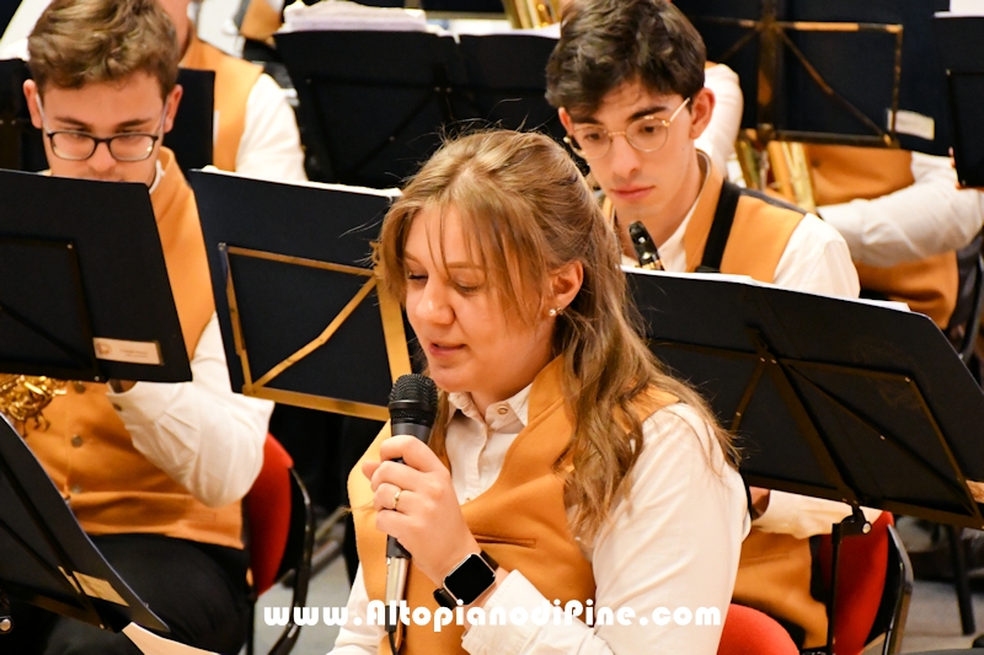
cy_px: 328
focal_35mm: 127
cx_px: 492
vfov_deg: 10.8
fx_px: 3470
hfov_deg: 16.1
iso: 4500
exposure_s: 1/60
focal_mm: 85
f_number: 5.3
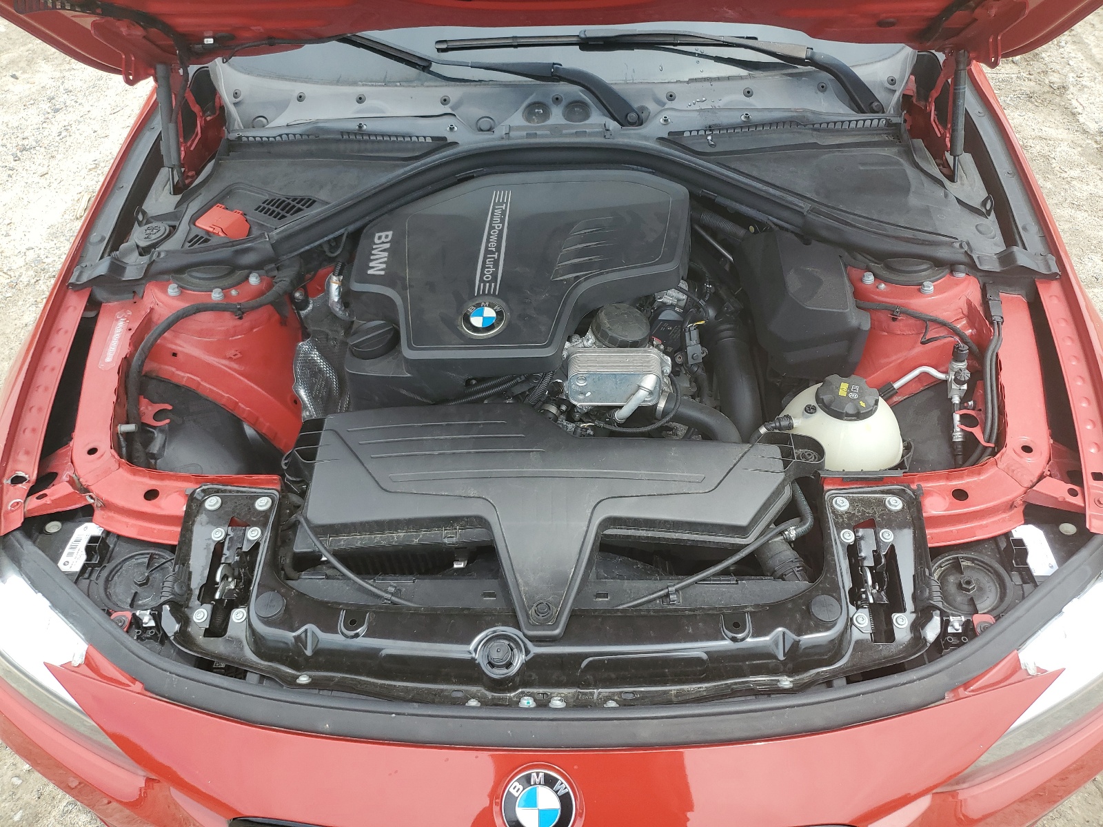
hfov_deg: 67.3
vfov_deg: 53.1
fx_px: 828
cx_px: 552
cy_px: 414
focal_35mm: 26
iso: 50
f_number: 1.5
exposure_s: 1/833
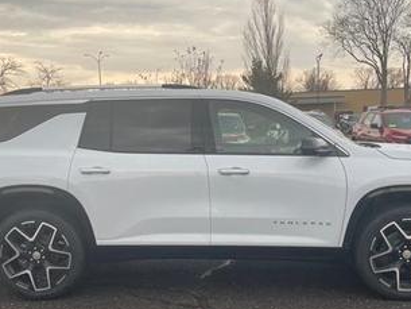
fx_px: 511
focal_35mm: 43
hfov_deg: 43.8
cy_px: 194
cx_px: 210
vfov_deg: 33.4
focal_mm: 4.2
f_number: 1.6
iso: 32
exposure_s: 1/192
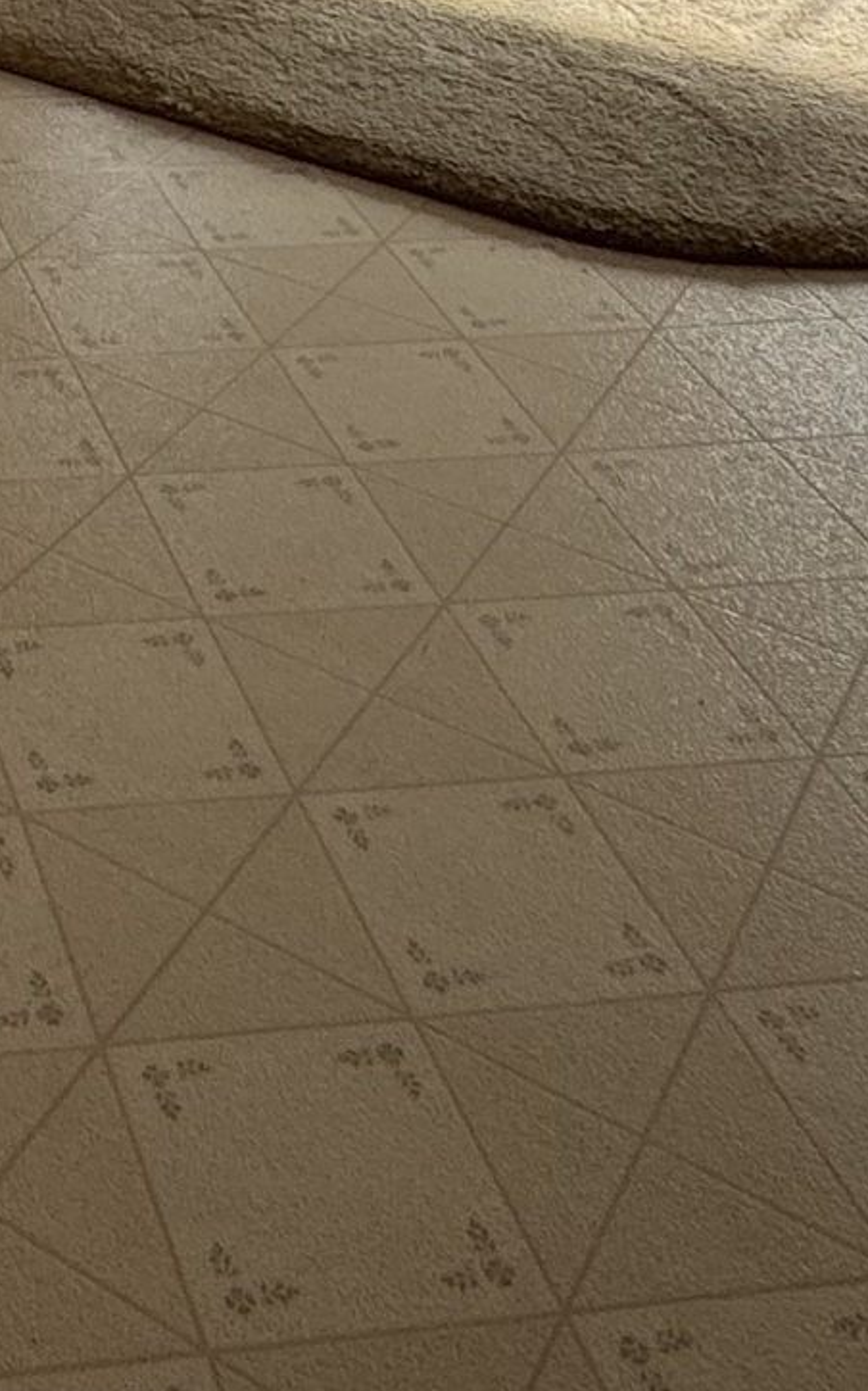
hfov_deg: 19.3
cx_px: -198
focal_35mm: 63
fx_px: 2386
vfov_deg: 24.2
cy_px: -776
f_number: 2.2
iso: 40
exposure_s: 1/233
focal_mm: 2.22
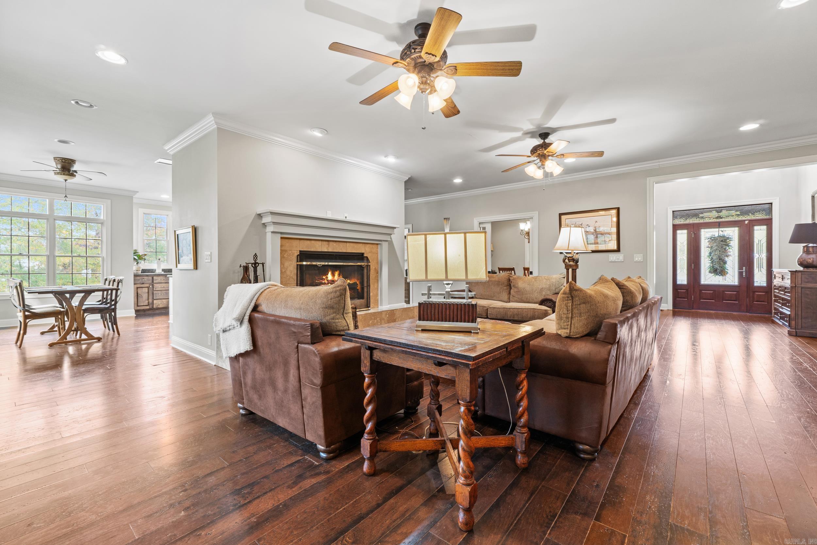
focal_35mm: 15
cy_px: 272
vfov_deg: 77.3
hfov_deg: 100.4
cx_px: 408
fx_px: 340
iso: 200
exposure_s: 1.6
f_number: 9
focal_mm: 10
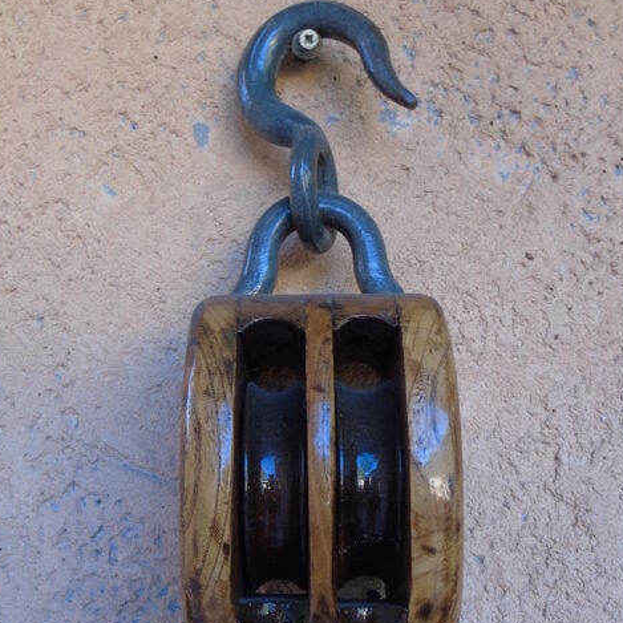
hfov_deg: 47.2
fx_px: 713
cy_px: 408
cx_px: 310
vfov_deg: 46.6
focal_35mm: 35
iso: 100
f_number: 3.6
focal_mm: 5.2
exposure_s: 1/30
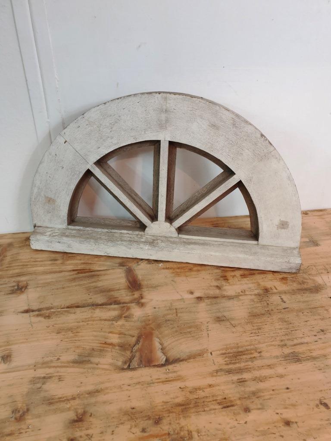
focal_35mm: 26
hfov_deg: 53.1
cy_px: 220
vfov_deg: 67.3
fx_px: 331
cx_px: 166
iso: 200
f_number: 1.5
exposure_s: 1/50
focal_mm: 4.3
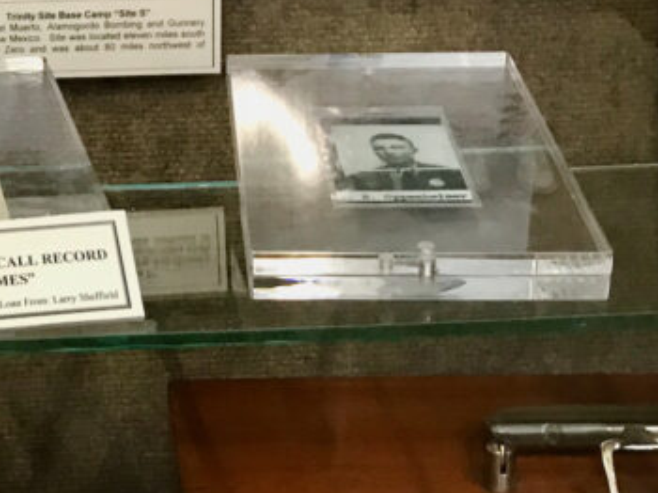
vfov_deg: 17.3
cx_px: 0
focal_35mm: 82
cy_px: -60
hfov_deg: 22.9
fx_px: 1558
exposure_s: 1/15
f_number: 1.8
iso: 80
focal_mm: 3.99
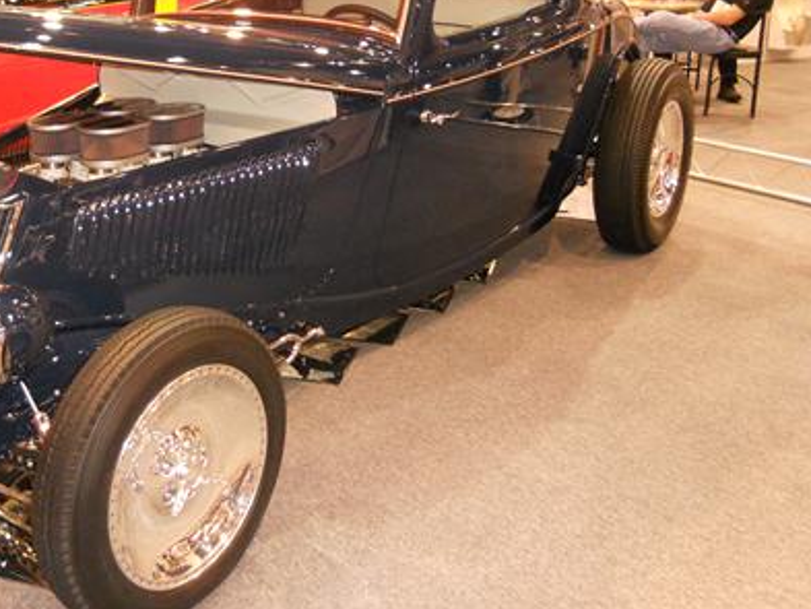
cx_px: 254
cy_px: 186
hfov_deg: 42.2
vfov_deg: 32.5
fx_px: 1031
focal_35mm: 44
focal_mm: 4.9
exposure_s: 1/25
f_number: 3.2
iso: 400
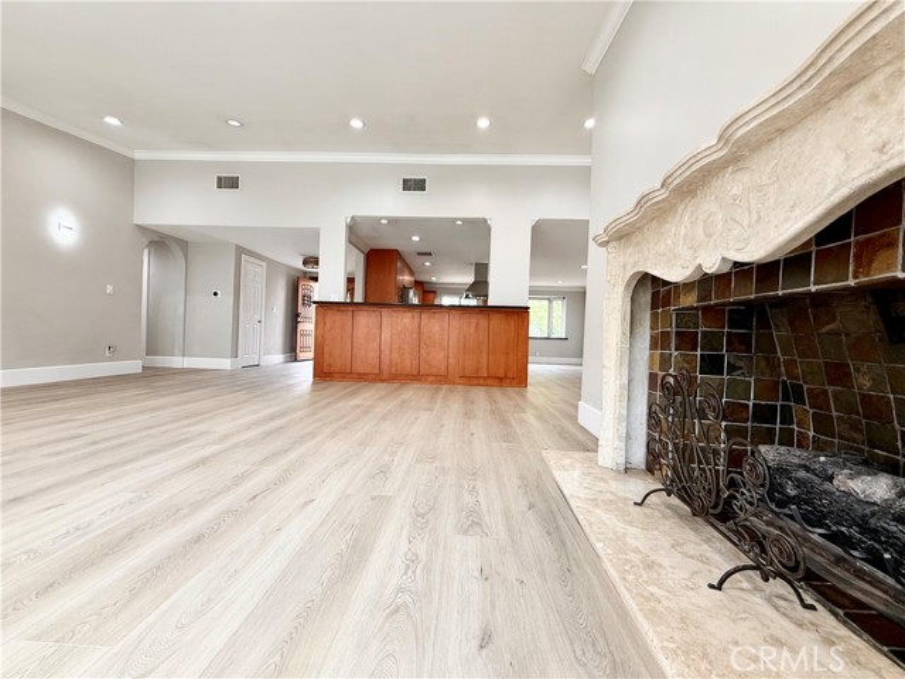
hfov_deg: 102.1
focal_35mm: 14
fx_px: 366
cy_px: 340
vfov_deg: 85.7
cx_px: 452
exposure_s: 1/120
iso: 125
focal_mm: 2.22
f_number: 2.2
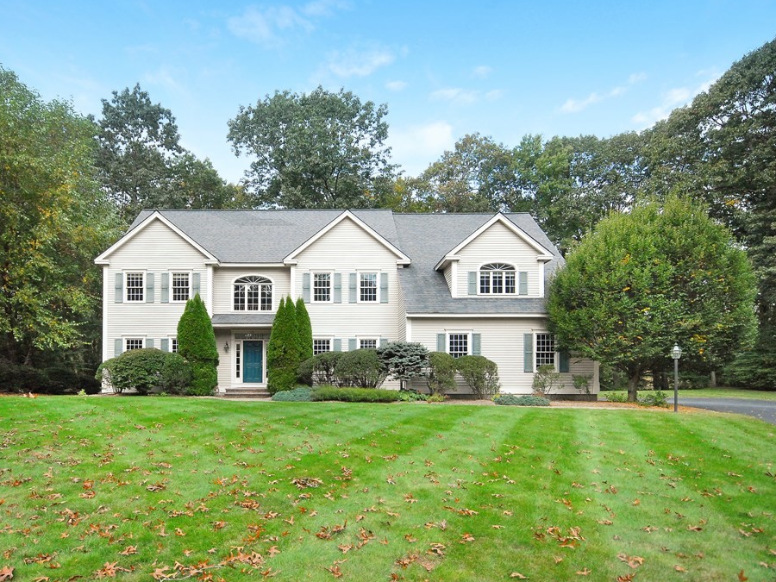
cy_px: 291
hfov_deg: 73.6
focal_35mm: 23
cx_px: 338
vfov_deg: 58.9
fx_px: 516
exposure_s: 1/400
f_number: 8
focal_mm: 14
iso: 800
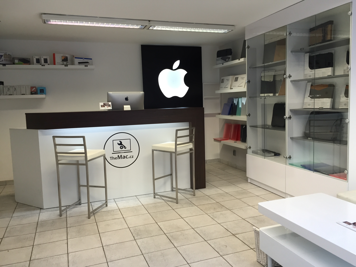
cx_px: 178
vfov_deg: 48.2
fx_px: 298
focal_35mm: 29
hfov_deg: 61.7
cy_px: 134
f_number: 2.2
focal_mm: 4.15
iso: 40
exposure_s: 1/33
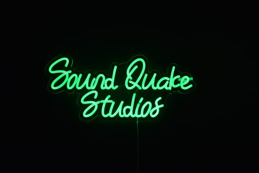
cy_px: 86
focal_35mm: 52
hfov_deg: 37.9
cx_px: 130
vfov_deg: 25.8
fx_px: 378
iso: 220
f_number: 4.5
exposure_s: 1/60
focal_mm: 35
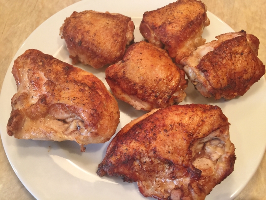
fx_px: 223
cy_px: 100
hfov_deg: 61.7
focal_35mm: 29
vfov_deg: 48.2
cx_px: 133
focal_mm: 4.15
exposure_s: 1/15
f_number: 2.2
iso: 50
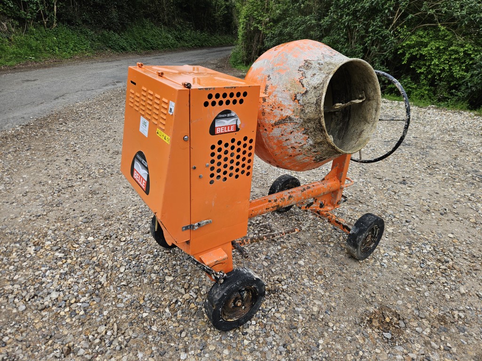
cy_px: 180
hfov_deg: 73.9
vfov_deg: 58.9
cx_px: 241
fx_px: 320
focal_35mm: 23
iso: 25
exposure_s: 1/633
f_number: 1.8
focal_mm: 5.4
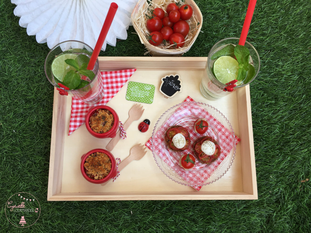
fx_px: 261
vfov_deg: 48.2
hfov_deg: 61.6
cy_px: 116
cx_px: 156
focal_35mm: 29
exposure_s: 1/50
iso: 25
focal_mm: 4.15
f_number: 2.2
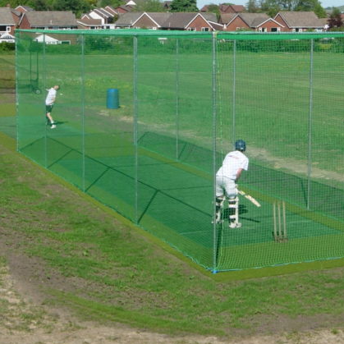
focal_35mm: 82
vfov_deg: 21.0
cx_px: 209
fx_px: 922
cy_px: 92
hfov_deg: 21.1
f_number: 4.8
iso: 64
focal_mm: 7.8
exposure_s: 1/703
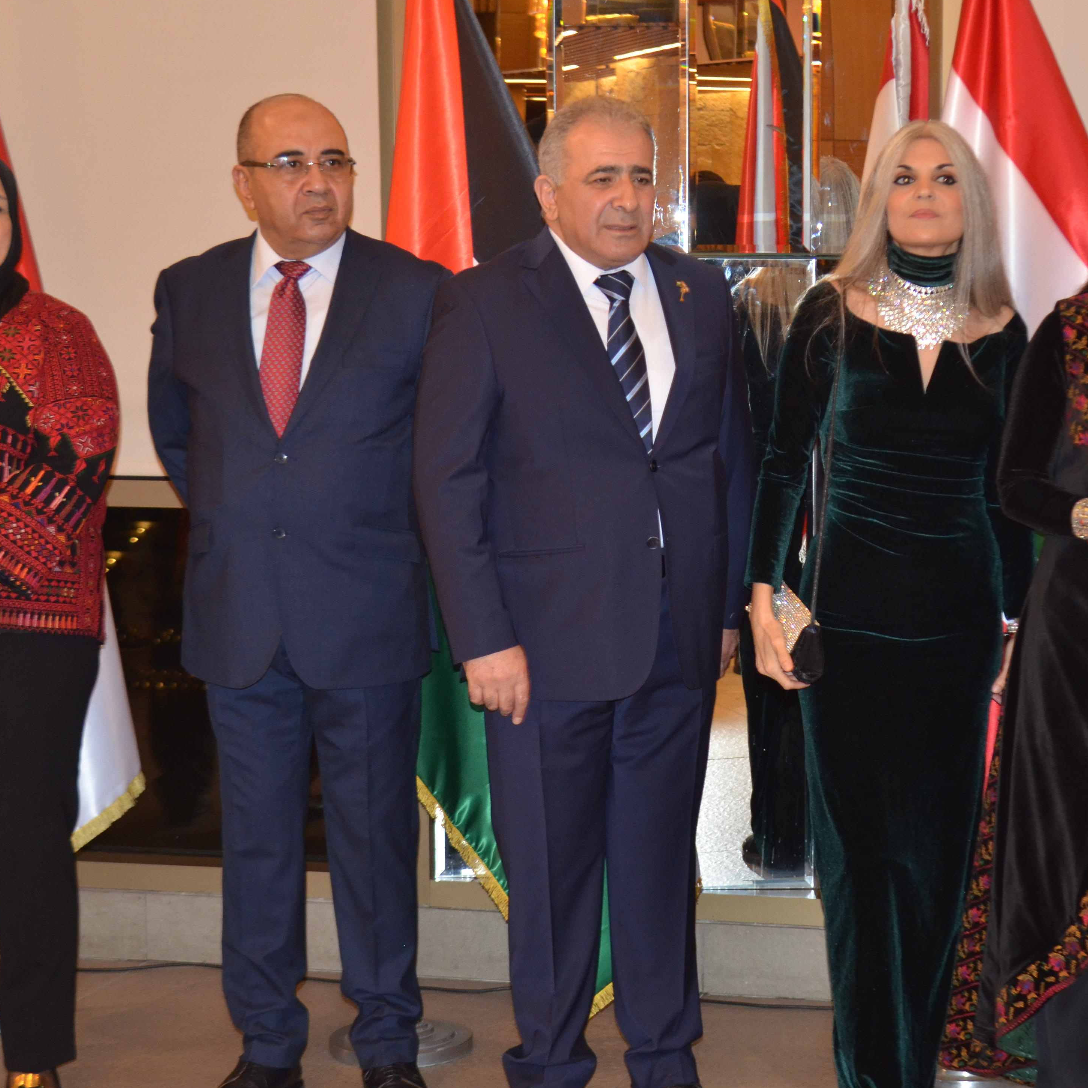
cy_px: 510
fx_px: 2916
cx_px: 804
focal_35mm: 82
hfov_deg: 21.0
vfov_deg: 21.1
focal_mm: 38
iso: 800
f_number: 4
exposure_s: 1/60
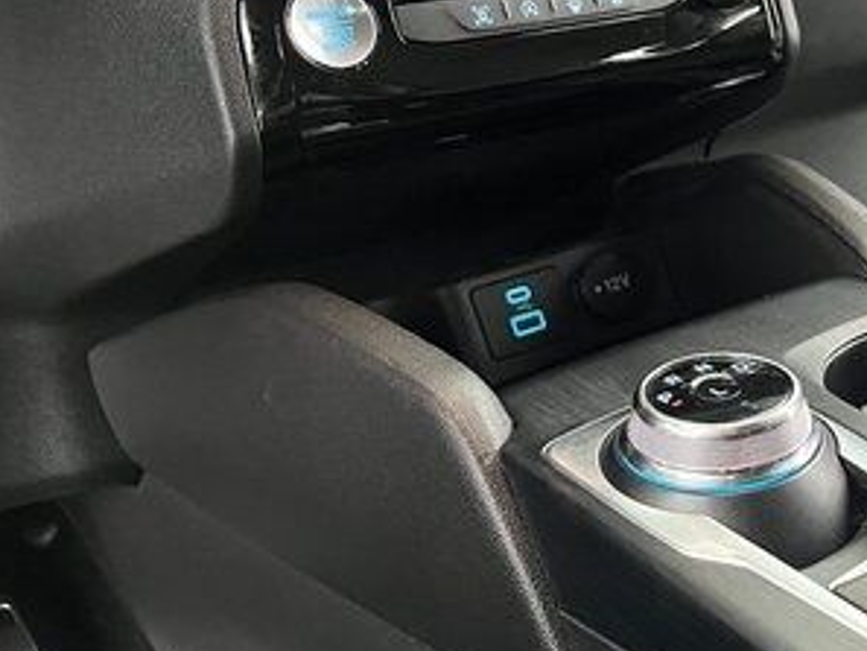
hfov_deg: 31.3
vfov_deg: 26.1
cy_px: 342
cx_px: 902
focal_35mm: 56
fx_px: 1403
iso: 800
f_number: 1.6
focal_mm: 5.1
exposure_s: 1/30
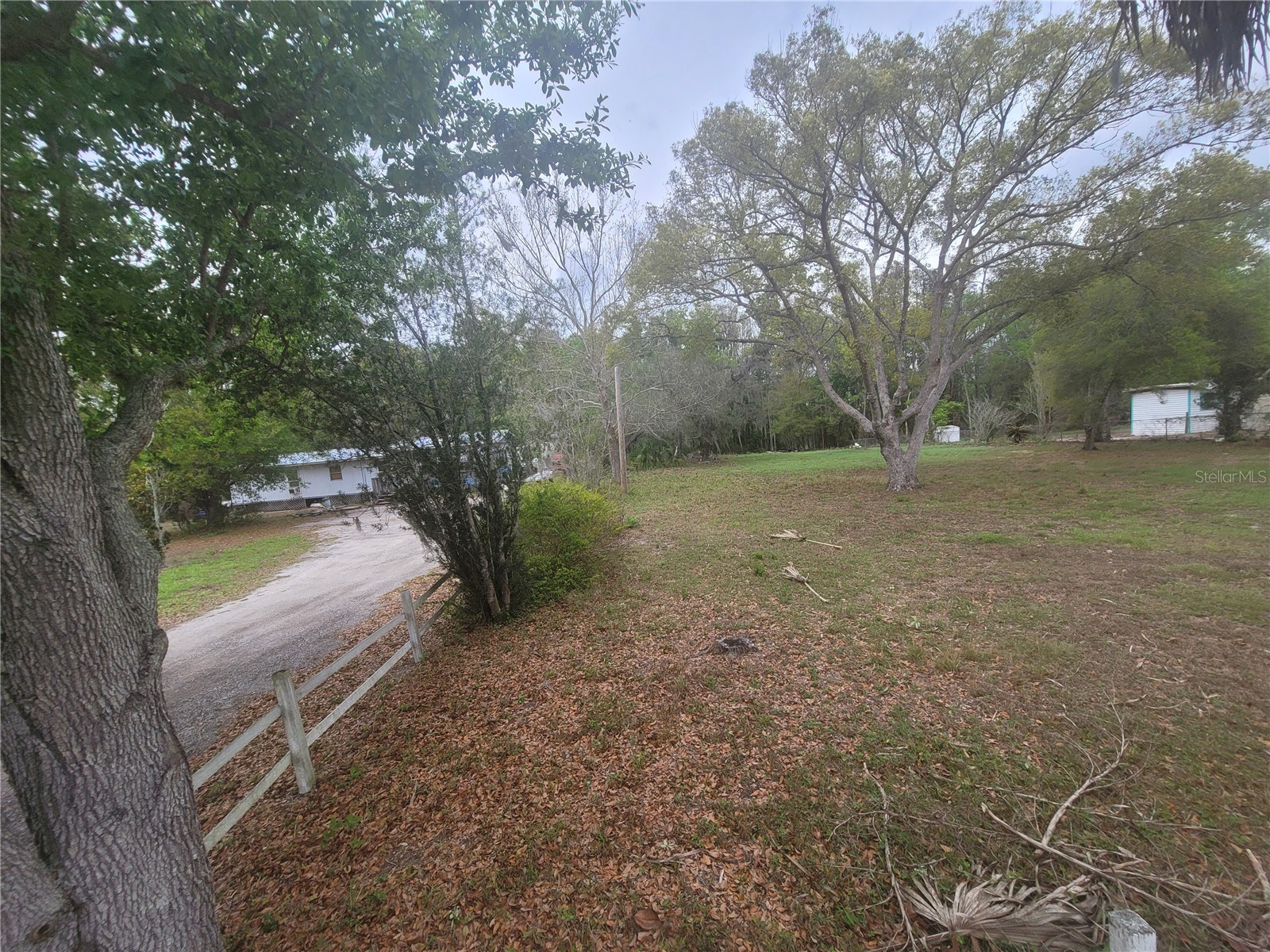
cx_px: 635
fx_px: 477
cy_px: 476
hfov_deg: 106.2
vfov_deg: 89.9
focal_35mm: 13
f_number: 2.2
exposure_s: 1/1332
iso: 64
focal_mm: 2.2
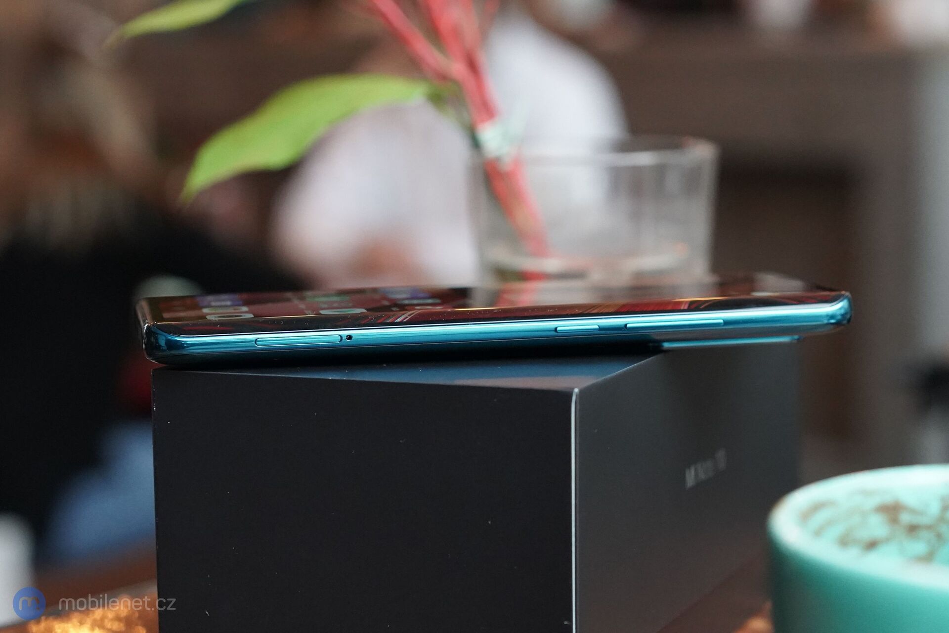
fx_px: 1450
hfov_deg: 36.2
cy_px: 316
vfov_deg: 24.6
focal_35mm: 55
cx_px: 474
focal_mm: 55
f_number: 4.5
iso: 8000
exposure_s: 1/250
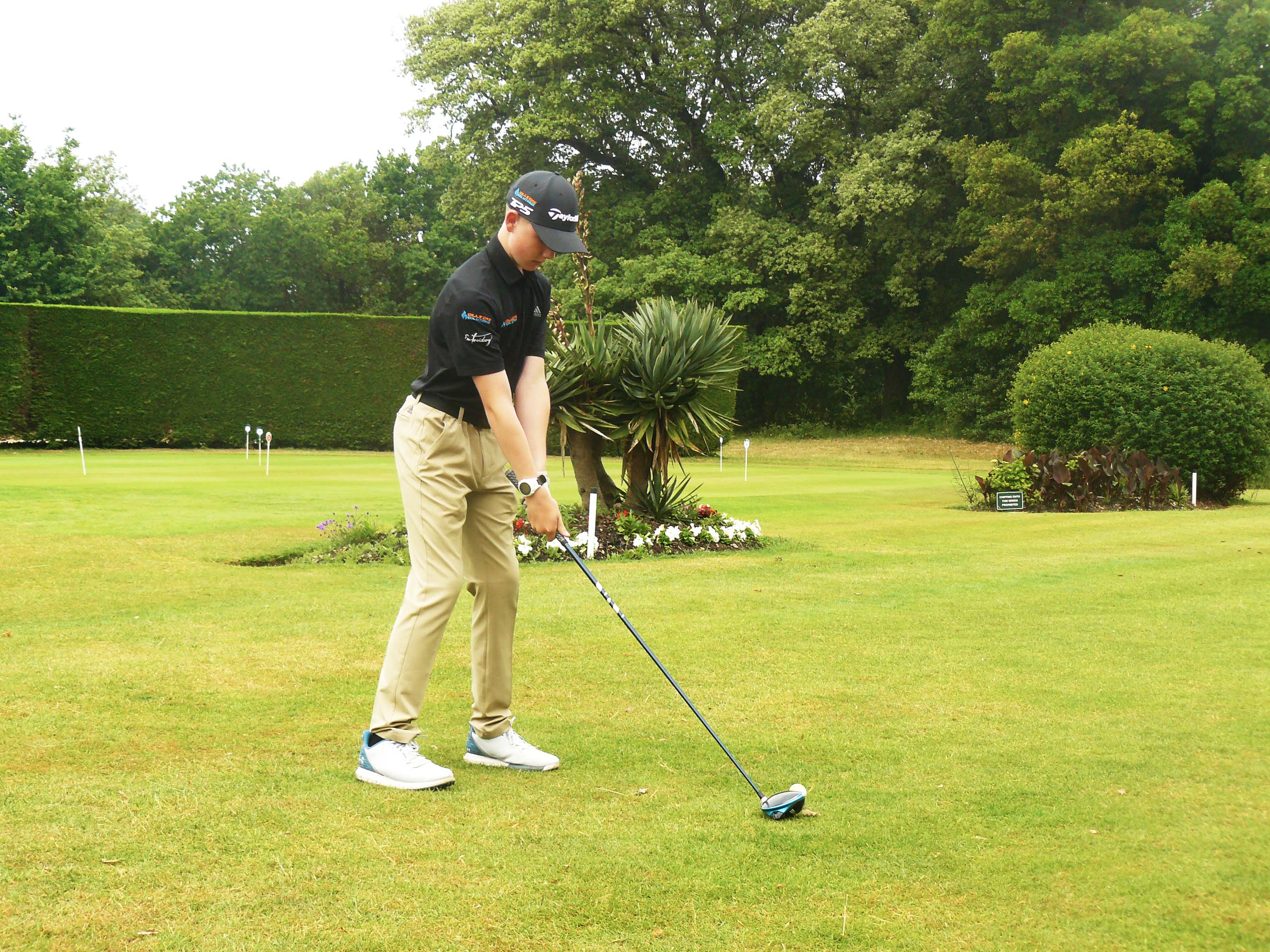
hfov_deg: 32.7
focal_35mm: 59
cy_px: 476
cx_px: 635
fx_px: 2165
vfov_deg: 24.8
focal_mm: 9.8
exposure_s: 1/125
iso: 100
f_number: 4
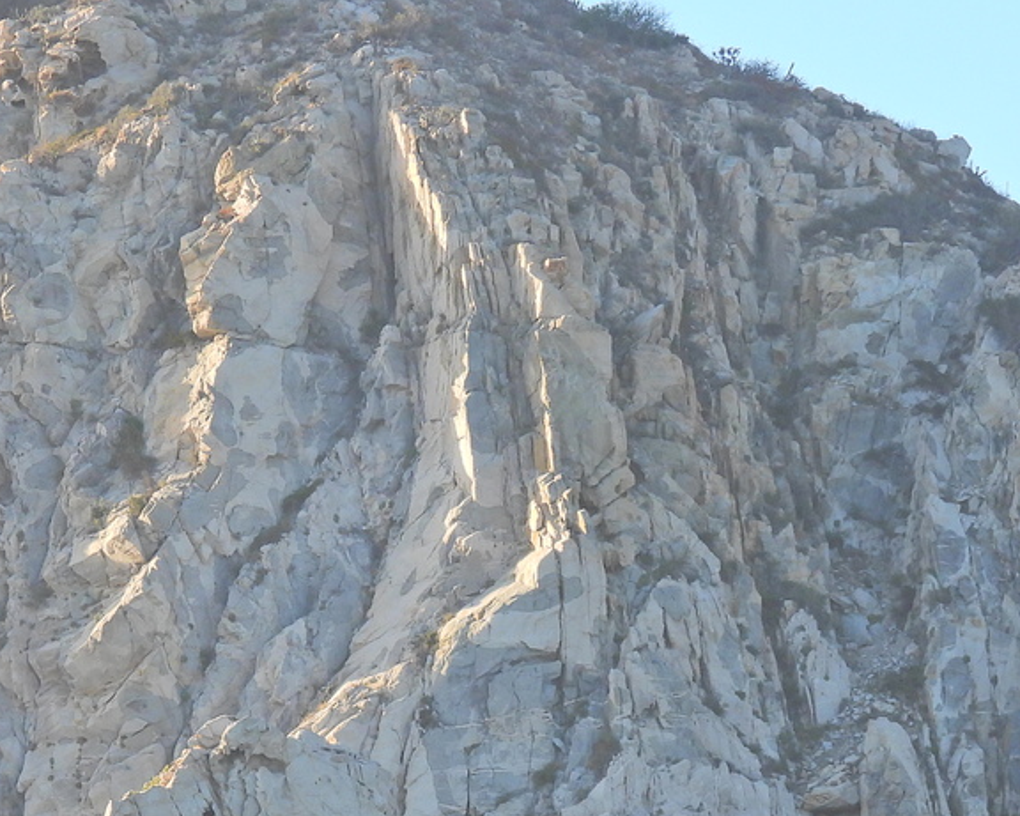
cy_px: 733
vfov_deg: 5.7
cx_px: 200
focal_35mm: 271
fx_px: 8182
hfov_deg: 7.1
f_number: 4
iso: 100
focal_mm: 22.3
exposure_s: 1/320
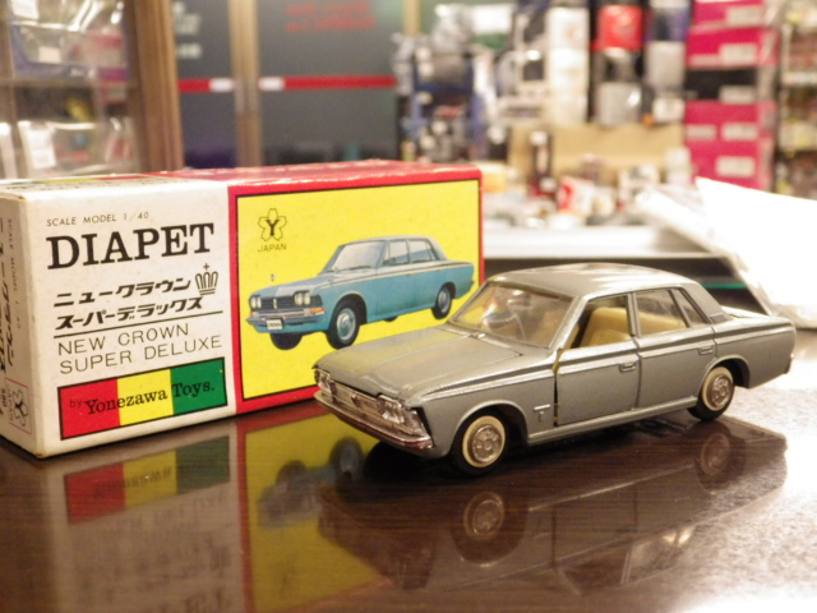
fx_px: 1180
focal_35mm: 50
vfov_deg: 29.1
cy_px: 306
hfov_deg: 38.2
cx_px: 408
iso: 800
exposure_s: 1/40
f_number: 3.8
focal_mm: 9
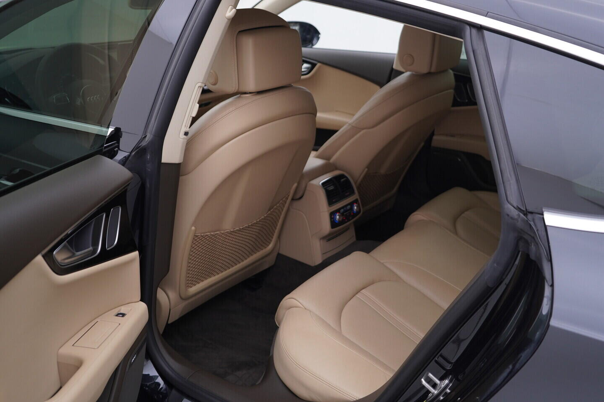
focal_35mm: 36
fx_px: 604
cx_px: 302
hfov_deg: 53.1
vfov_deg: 36.9
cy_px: 201
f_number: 3.2
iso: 125
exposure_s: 1/50
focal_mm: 24
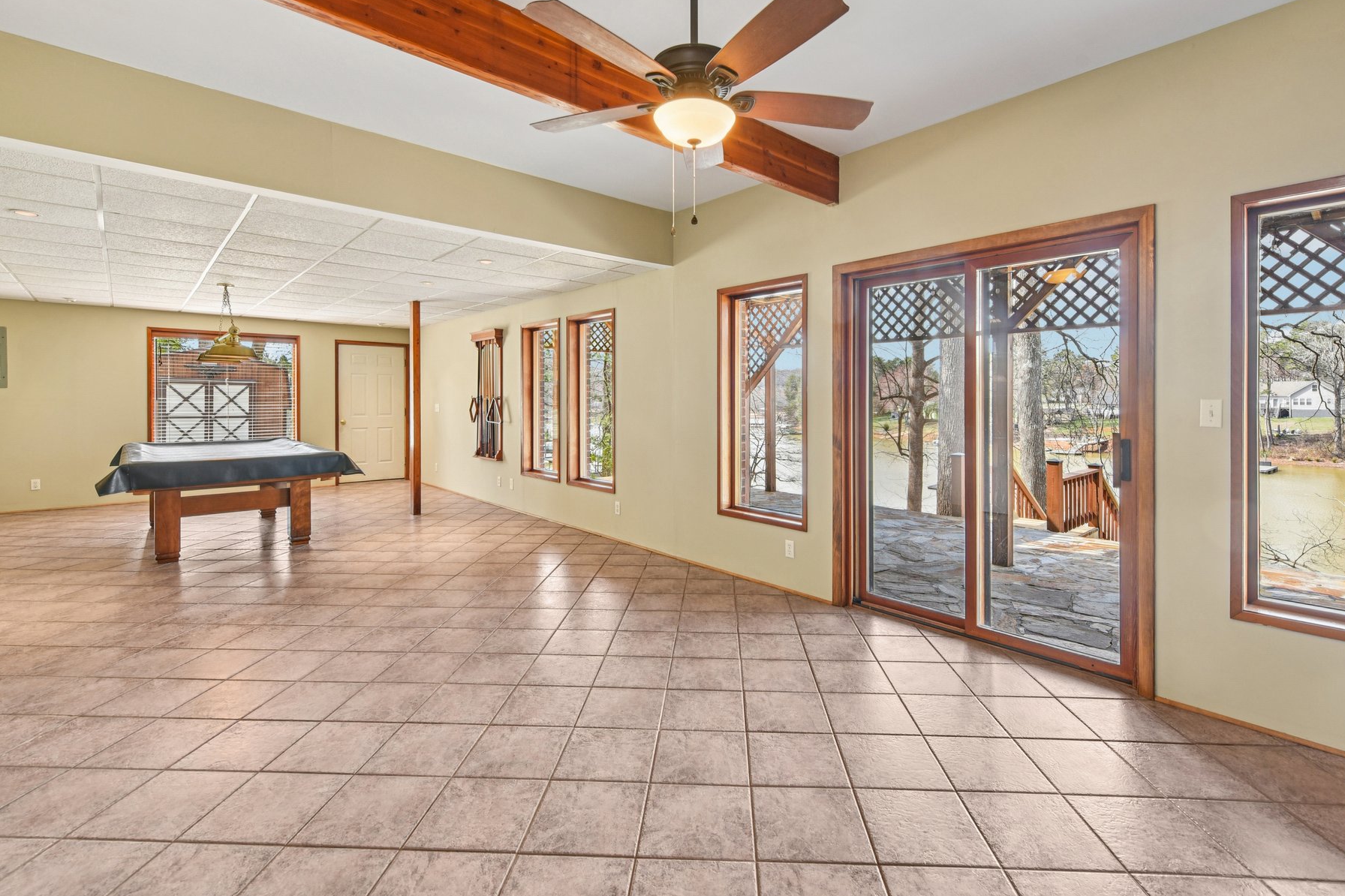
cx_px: 695
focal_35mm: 16
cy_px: 399
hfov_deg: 96.7
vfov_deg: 73.5
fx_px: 598
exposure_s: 1/15
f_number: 8
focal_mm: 14
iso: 160
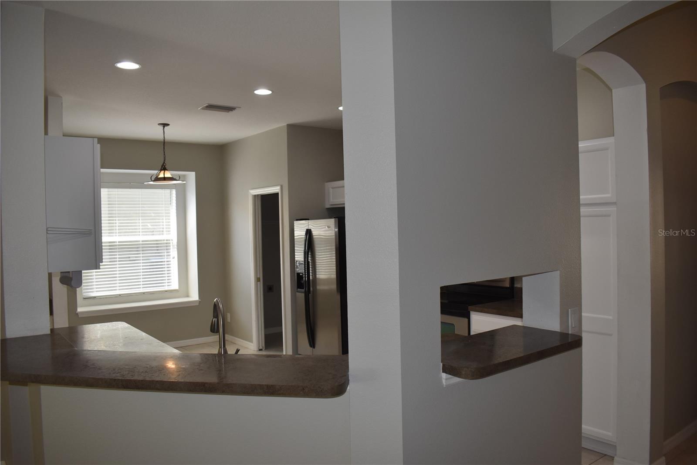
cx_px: 348
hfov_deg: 67.4
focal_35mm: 27
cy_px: 232
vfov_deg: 47.9
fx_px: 523
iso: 500
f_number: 5
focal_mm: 18
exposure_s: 1/200
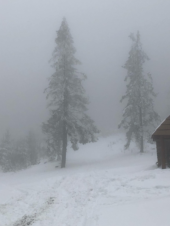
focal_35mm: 51
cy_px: 88
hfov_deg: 28.6
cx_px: 76
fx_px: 334
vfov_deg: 37.3
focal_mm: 3.99
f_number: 1.8
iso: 20
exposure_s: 1/4000
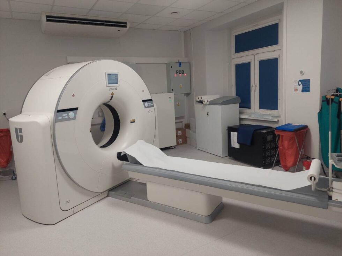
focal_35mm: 24
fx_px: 237
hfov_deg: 71.6
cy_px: 128
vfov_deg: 56.8
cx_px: 171
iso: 160
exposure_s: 1/100
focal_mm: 5.23
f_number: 1.8
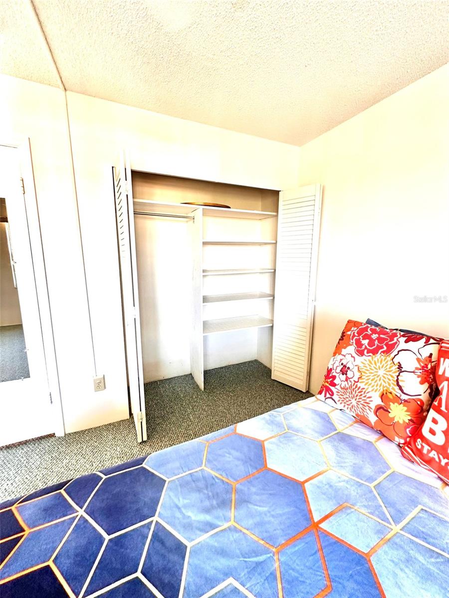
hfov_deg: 85.7
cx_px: 224
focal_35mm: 14
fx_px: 242
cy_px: 299
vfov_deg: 102.1
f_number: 2.2
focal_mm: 2.22
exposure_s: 1/60
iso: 200
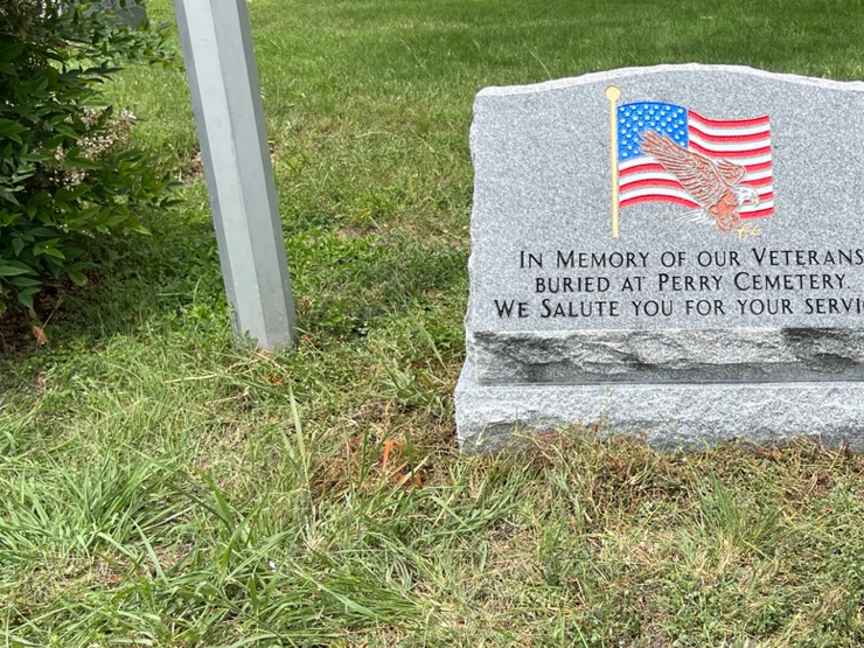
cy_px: 305
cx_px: 650
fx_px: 1123
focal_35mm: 45
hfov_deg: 40.8
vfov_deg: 32.2
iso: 50
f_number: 1.6
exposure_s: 1/2463
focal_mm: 5.1
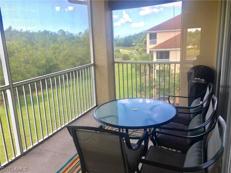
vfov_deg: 48.2
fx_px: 194
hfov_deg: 61.7
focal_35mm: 29
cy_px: 86
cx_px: 116
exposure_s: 1/40
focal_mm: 4.15
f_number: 2.2
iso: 25
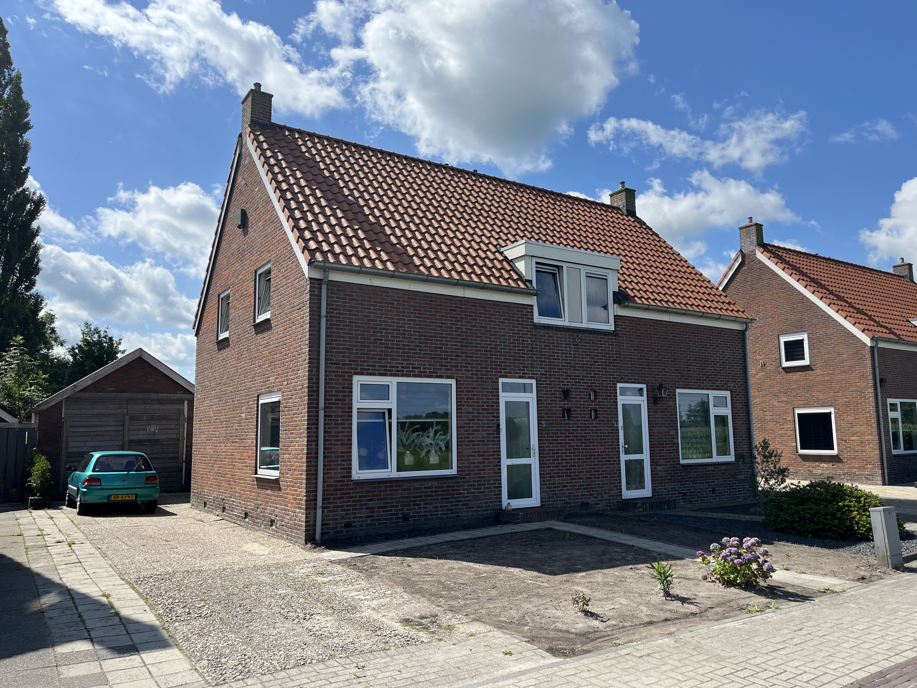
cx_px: 458
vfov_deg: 53.1
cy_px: 344
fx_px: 689
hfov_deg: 67.3
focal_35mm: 26
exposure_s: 1/3745
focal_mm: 5.1
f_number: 1.6
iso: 50
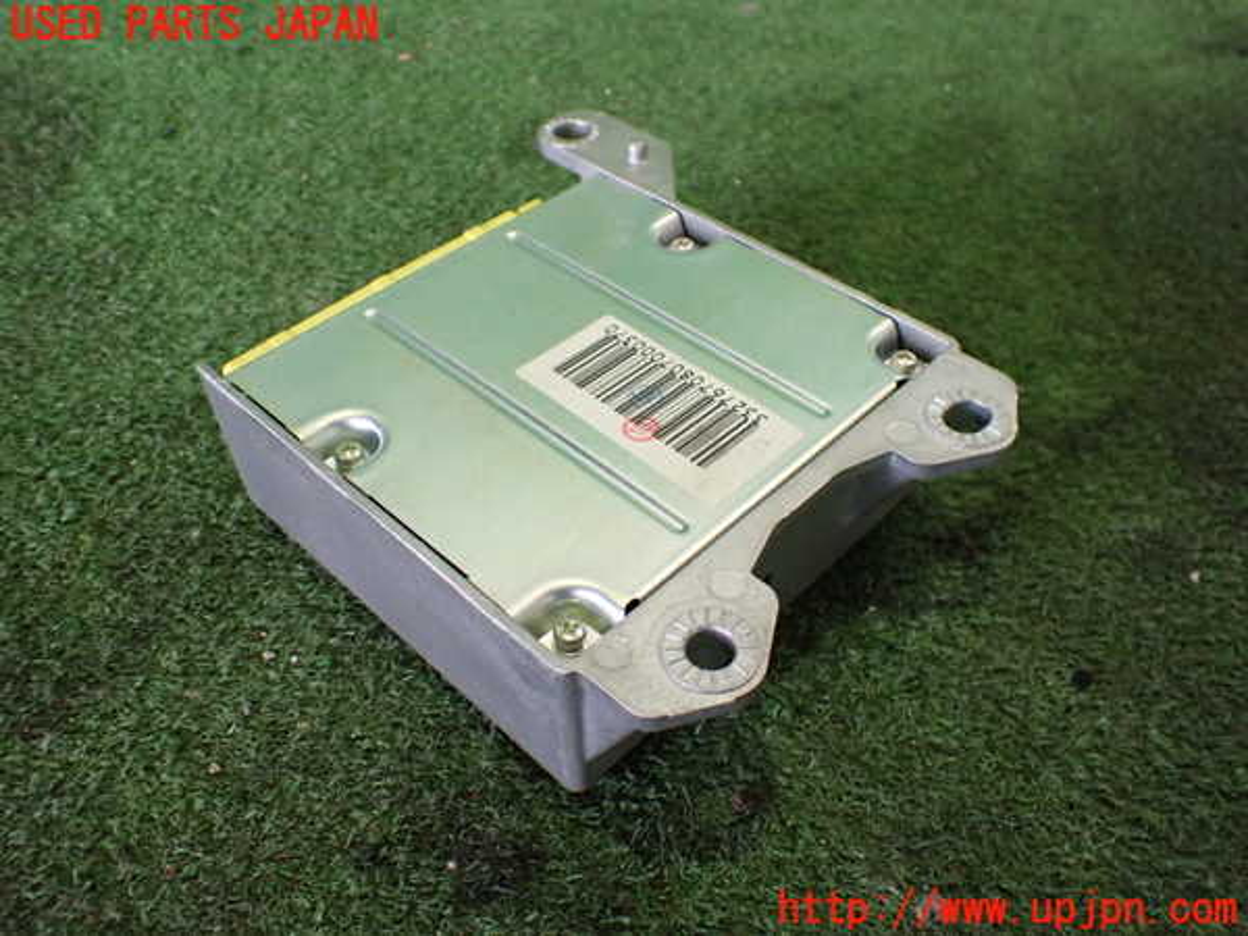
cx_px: 624
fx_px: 1082
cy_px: 468
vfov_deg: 46.8
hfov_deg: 60.0
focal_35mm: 30
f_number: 2.3
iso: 800
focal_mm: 5.4
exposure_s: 1/125
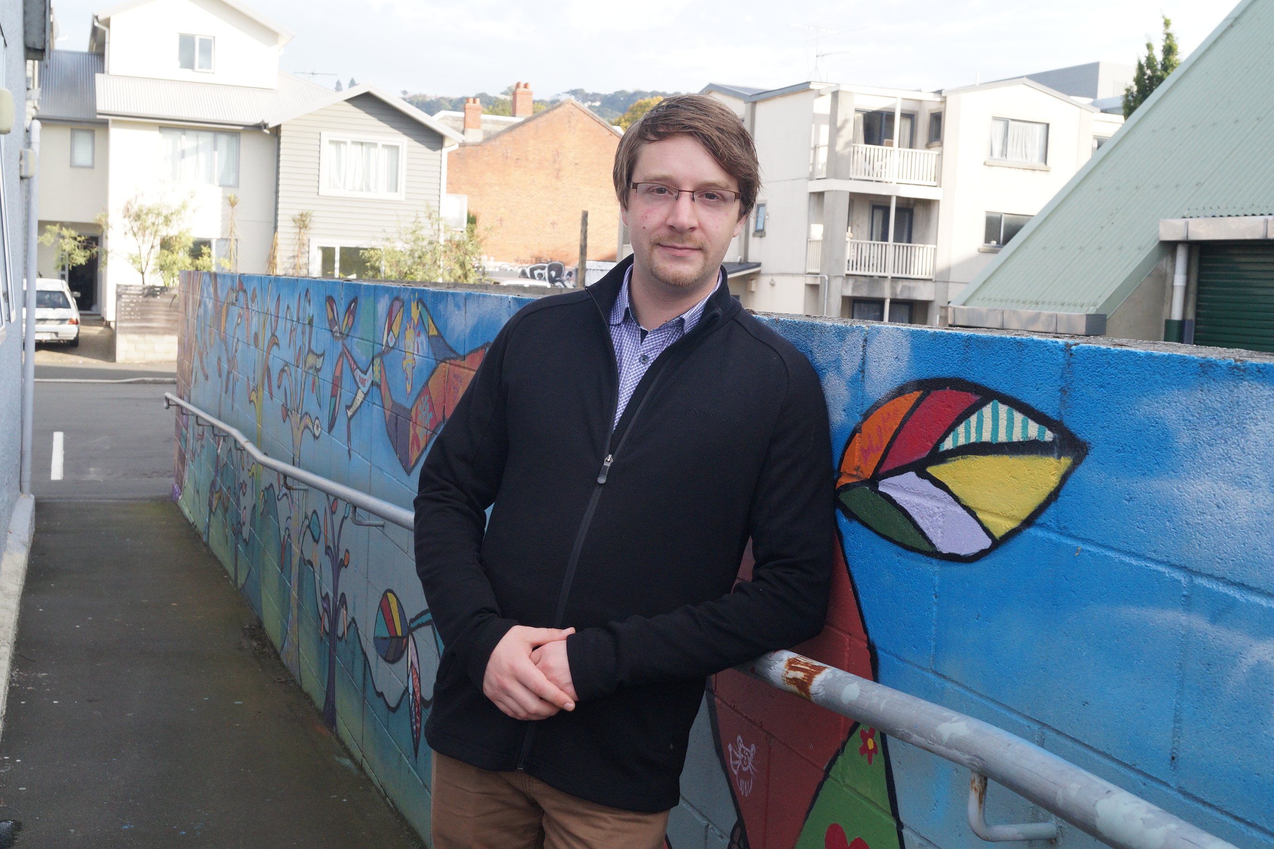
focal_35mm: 39
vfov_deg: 34.2
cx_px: 637
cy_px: 424
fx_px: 1380
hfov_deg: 49.6
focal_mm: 26
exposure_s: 1/400
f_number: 8
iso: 800
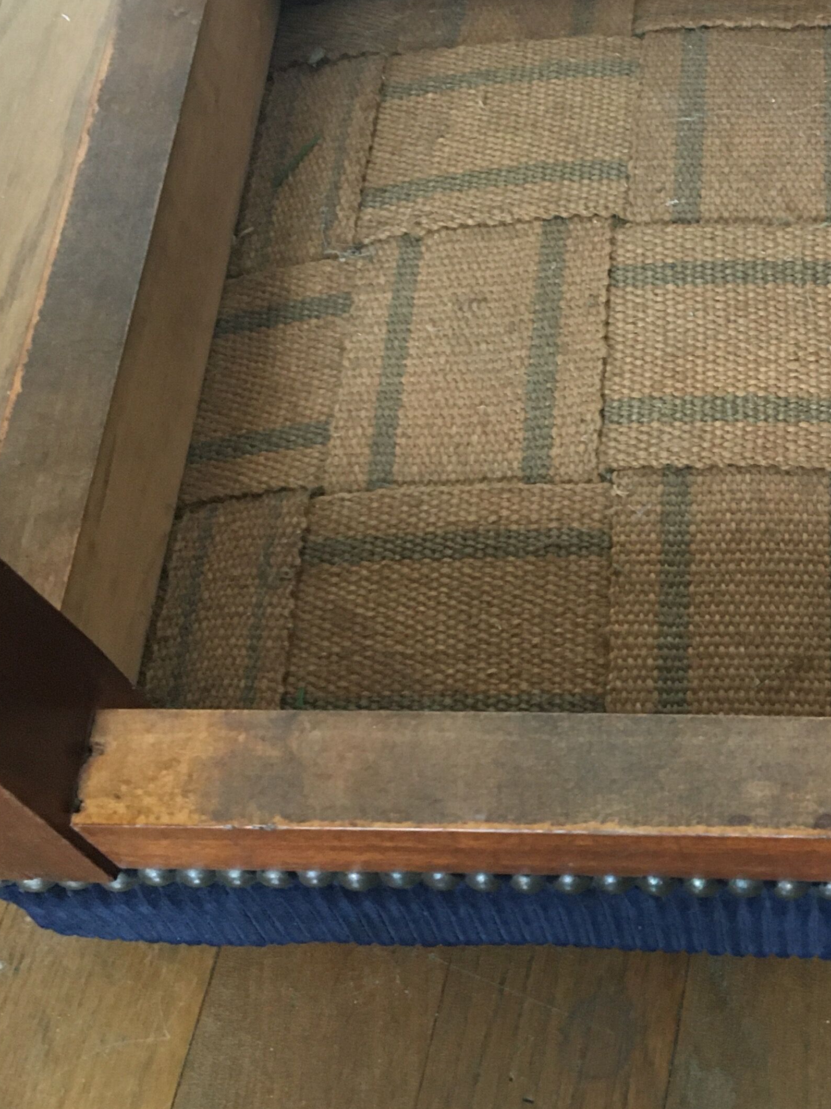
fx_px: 1761
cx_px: 664
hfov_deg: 26.1
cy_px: 439
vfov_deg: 34.8
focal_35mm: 55
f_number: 2.2
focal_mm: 4.15
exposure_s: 1/20
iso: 200
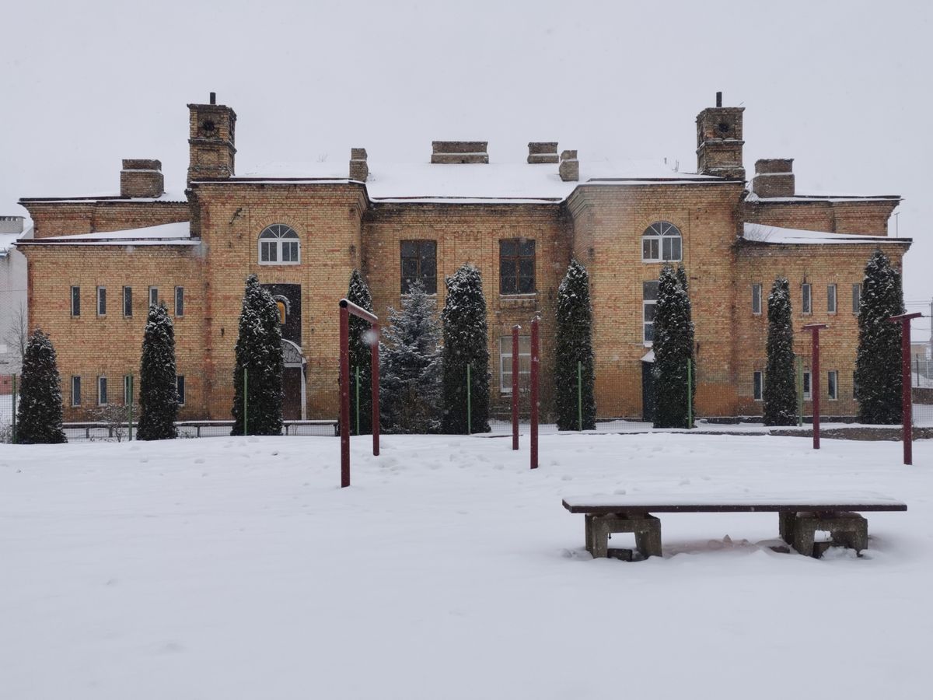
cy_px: 350
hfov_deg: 54.0
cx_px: 466
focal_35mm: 34
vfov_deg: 41.8
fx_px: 916
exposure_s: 1/929
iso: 50
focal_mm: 5.58
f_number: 1.8
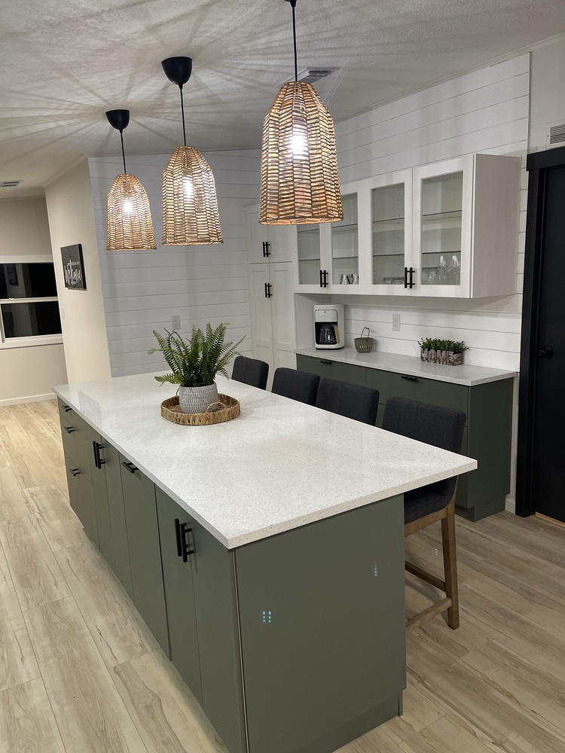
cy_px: 376
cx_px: 282
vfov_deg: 69.4
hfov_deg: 54.9
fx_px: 544
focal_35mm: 25
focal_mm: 5.1
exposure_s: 1/60
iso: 160
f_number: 1.6
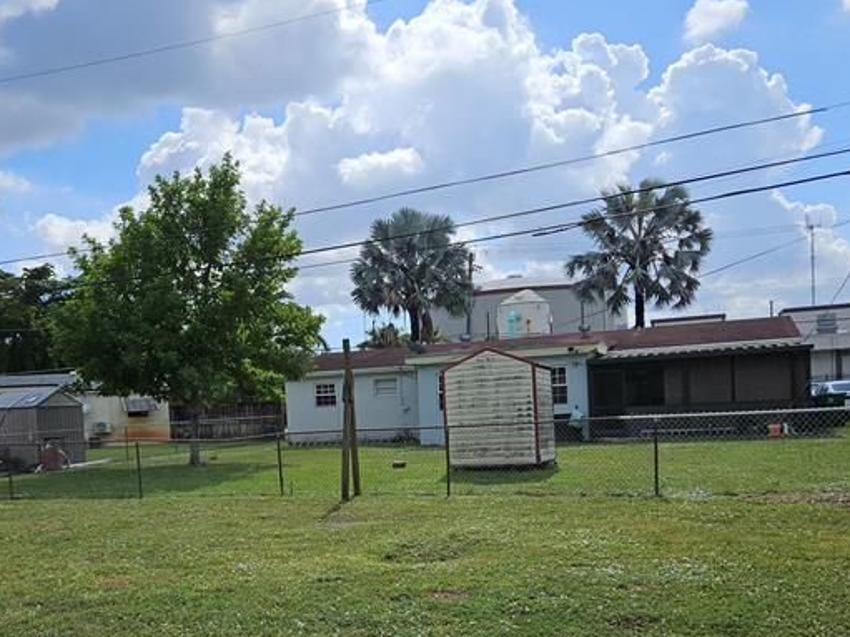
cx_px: 314
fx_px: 884
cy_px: 444
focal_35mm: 36
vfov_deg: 39.0
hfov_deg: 50.8
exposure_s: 1/3579
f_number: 1.8
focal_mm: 5.4
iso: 25
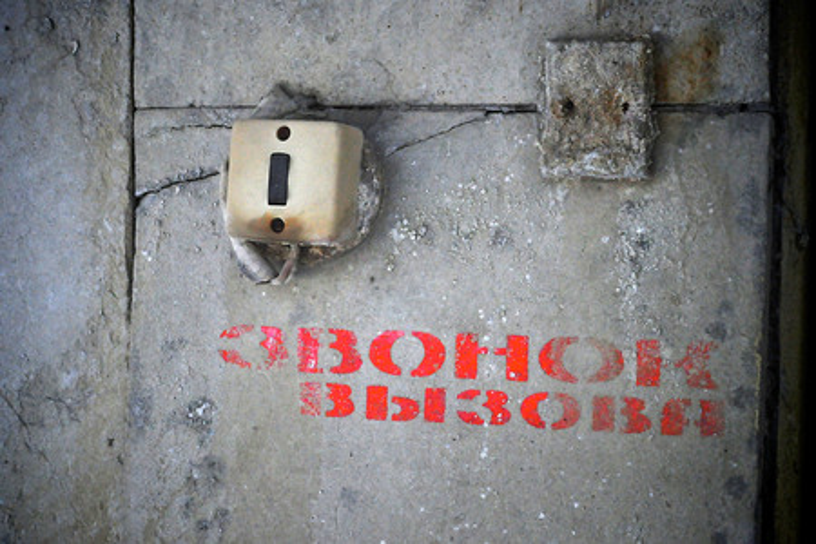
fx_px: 1700
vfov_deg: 18.2
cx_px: 408
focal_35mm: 75
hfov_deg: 27.0
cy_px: 272
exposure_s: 1/3200
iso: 3200
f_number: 9
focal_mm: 50
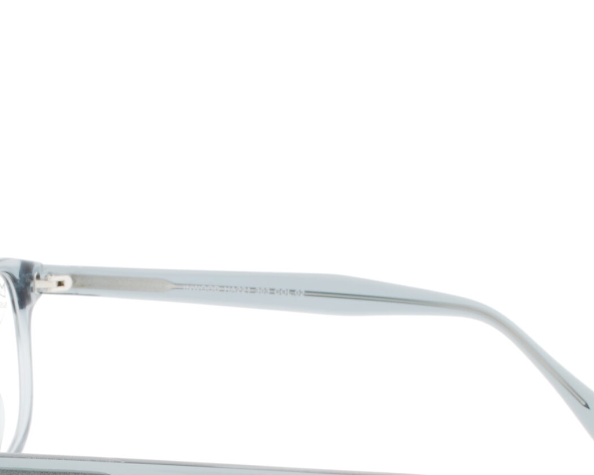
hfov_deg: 25.0
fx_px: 1336
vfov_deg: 19.9
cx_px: 208
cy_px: 391
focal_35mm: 76
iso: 100
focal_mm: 22
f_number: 20
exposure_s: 1/15
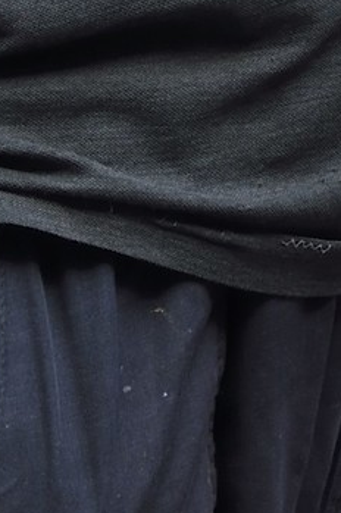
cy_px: -901
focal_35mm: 482
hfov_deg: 2.8
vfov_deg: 4.2
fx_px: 6862
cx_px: 28
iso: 800
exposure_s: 1/160
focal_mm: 70
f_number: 7.1
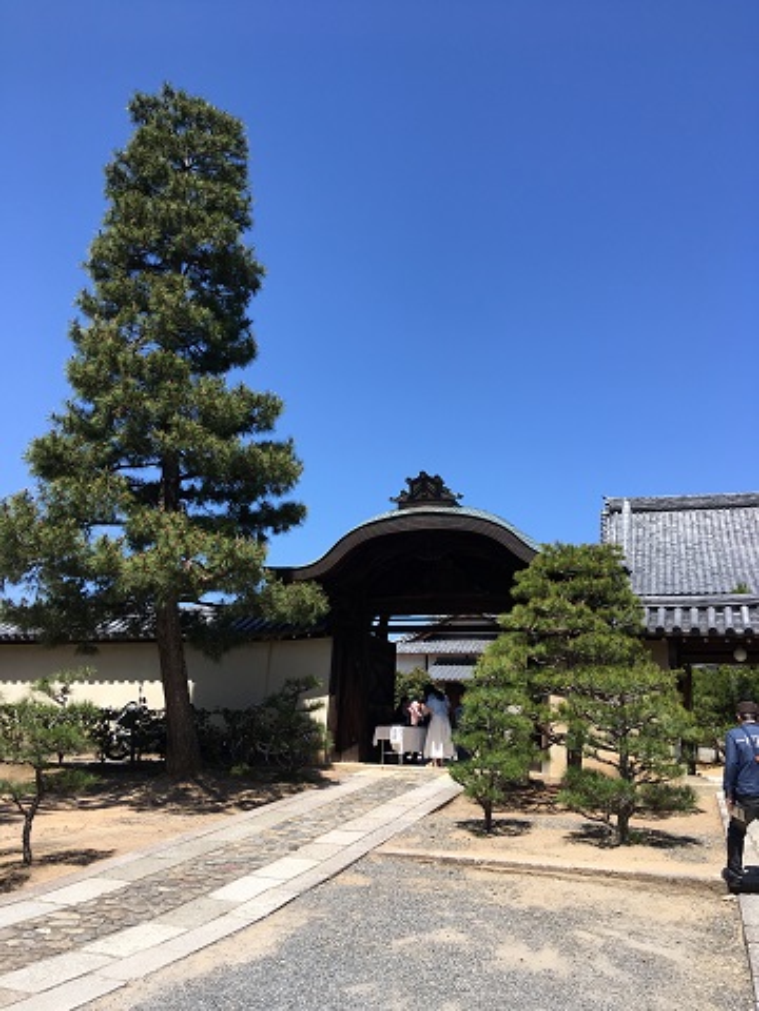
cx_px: 380
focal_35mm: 29
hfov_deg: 48.2
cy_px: 506
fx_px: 848
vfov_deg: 61.7
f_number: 2.2
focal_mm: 4.15
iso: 25
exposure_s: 1/1241
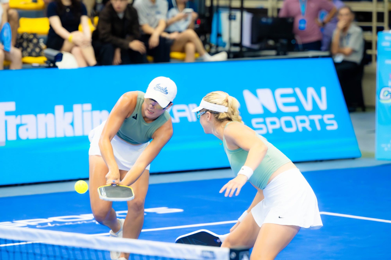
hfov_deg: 9.8
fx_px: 2280
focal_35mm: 210
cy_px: 130
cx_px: 196
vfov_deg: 6.5
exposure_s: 1/500
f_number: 3.2
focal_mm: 140
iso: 5000
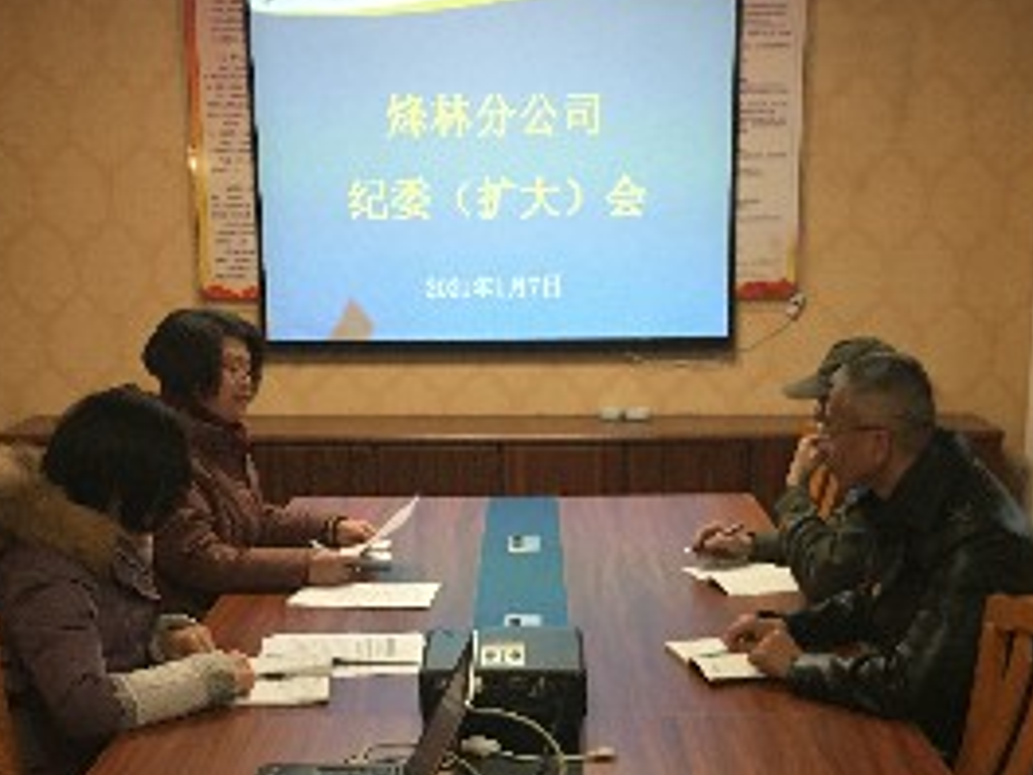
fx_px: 1641
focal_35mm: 55
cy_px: 640
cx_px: 544
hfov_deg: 34.9
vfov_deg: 26.0
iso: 100
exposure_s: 1/17
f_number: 2.2
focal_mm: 4.15
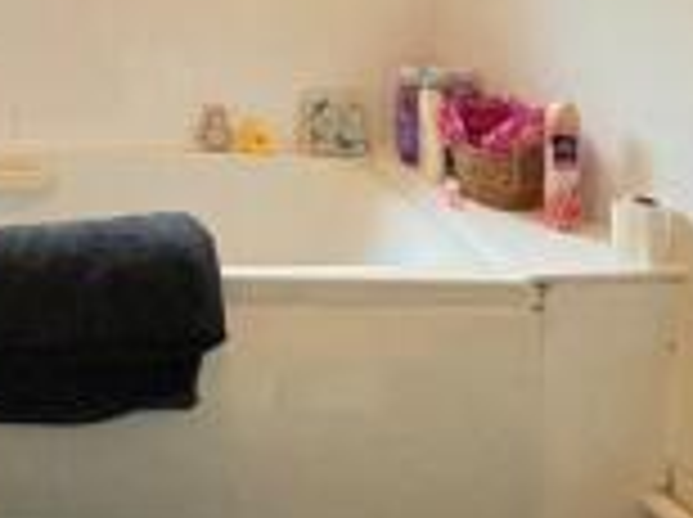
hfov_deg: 32.3
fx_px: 1059
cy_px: -101
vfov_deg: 24.8
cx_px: -52
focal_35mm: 53
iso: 320
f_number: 2.2
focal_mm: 2.22
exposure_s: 1/50
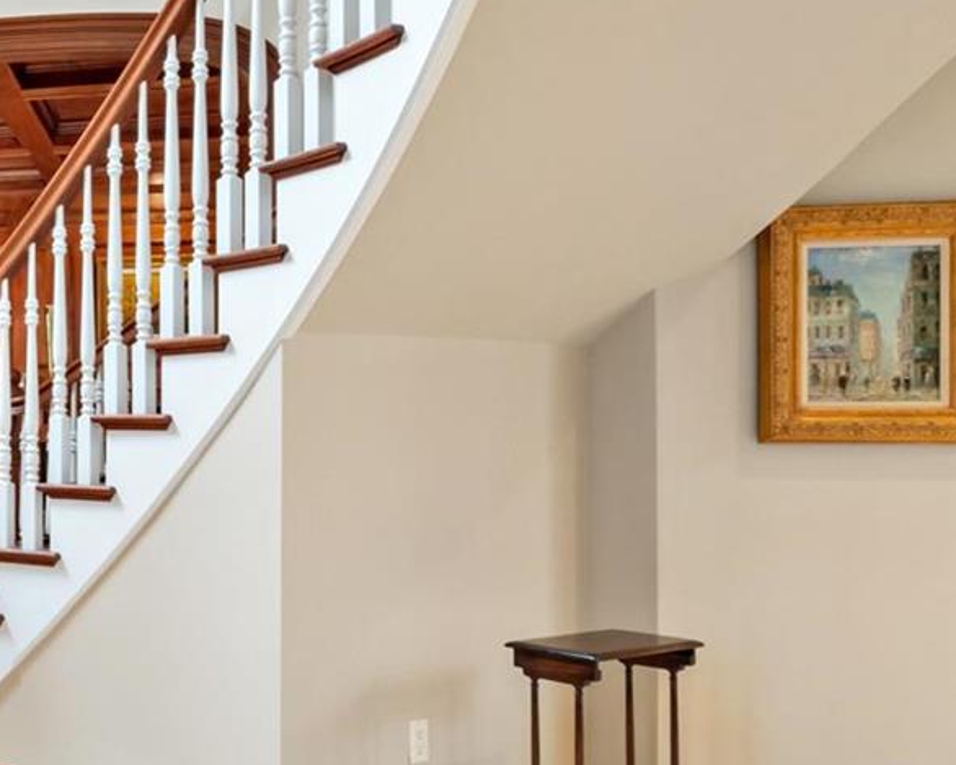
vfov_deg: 36.4
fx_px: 1160
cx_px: -108
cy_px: 437
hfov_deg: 37.2
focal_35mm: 41
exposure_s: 1/20
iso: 400
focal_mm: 8
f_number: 10
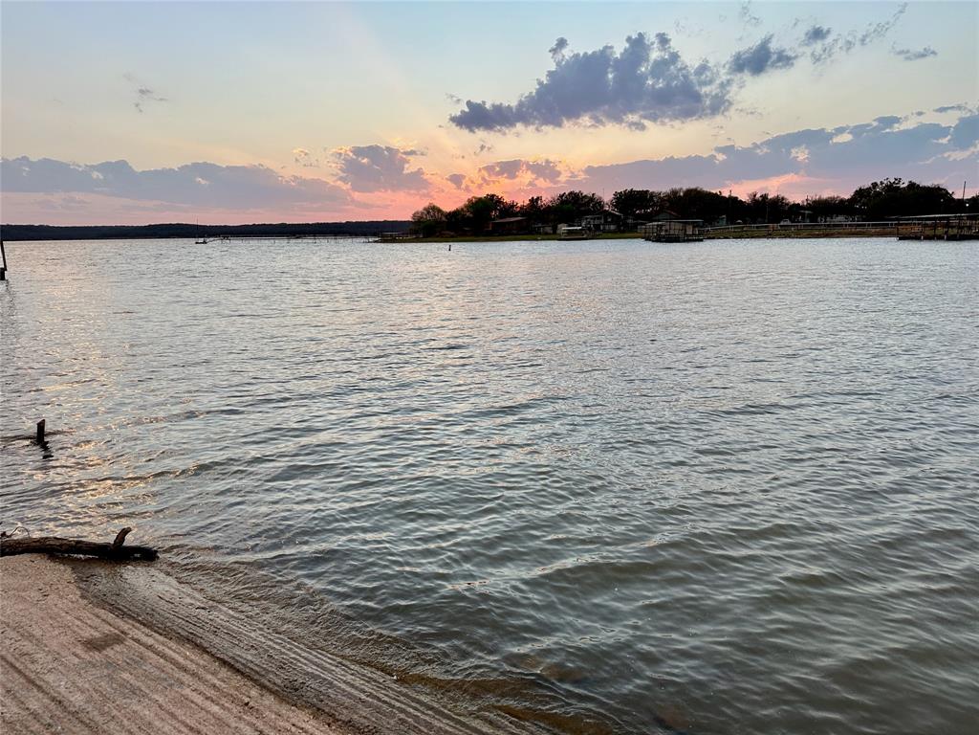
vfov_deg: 56.8
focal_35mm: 24
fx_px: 679
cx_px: 490
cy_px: 368
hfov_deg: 71.6
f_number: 1.78
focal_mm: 6.86
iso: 80
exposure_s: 1/452
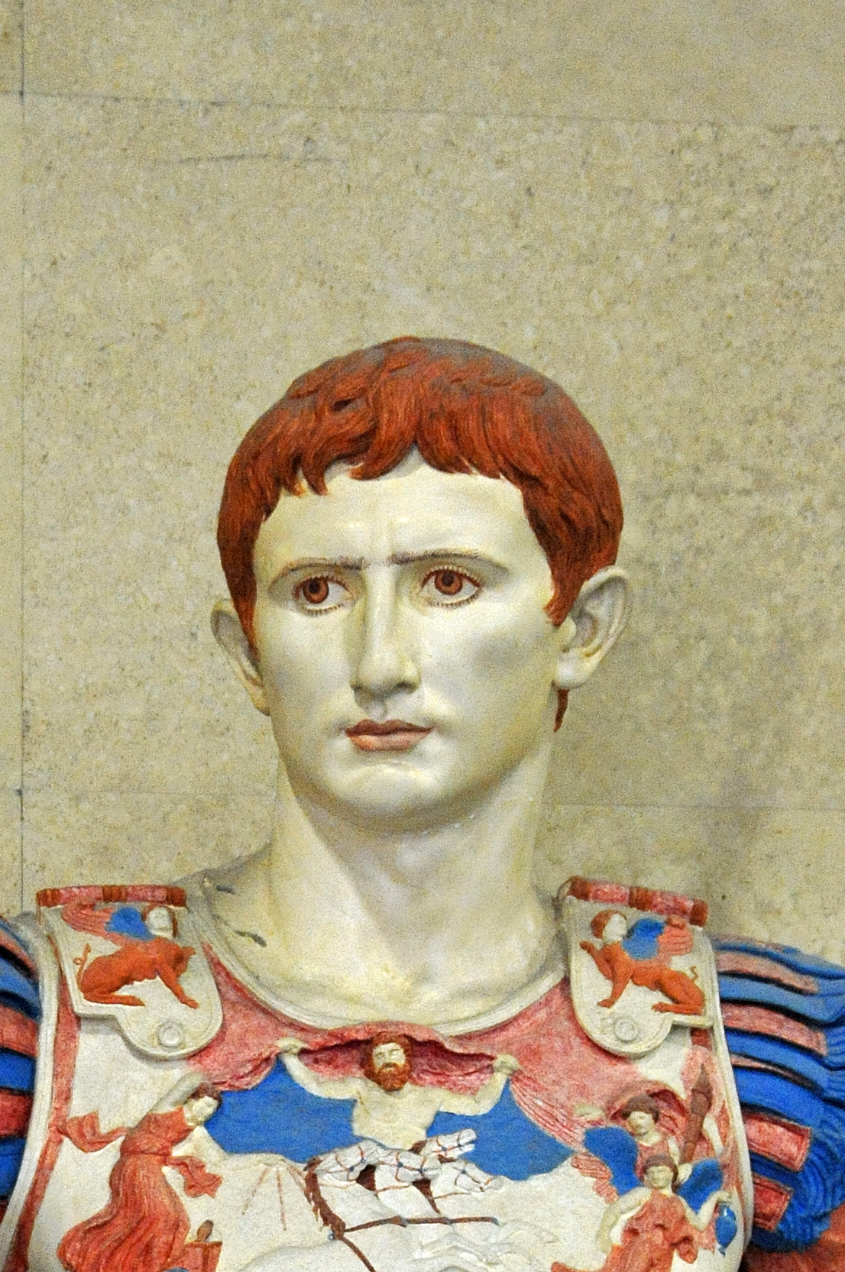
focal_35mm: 170
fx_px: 6000
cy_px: 1277
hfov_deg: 8.0
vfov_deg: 12.0
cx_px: 65
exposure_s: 1/40
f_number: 4.5
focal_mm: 44
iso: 1600
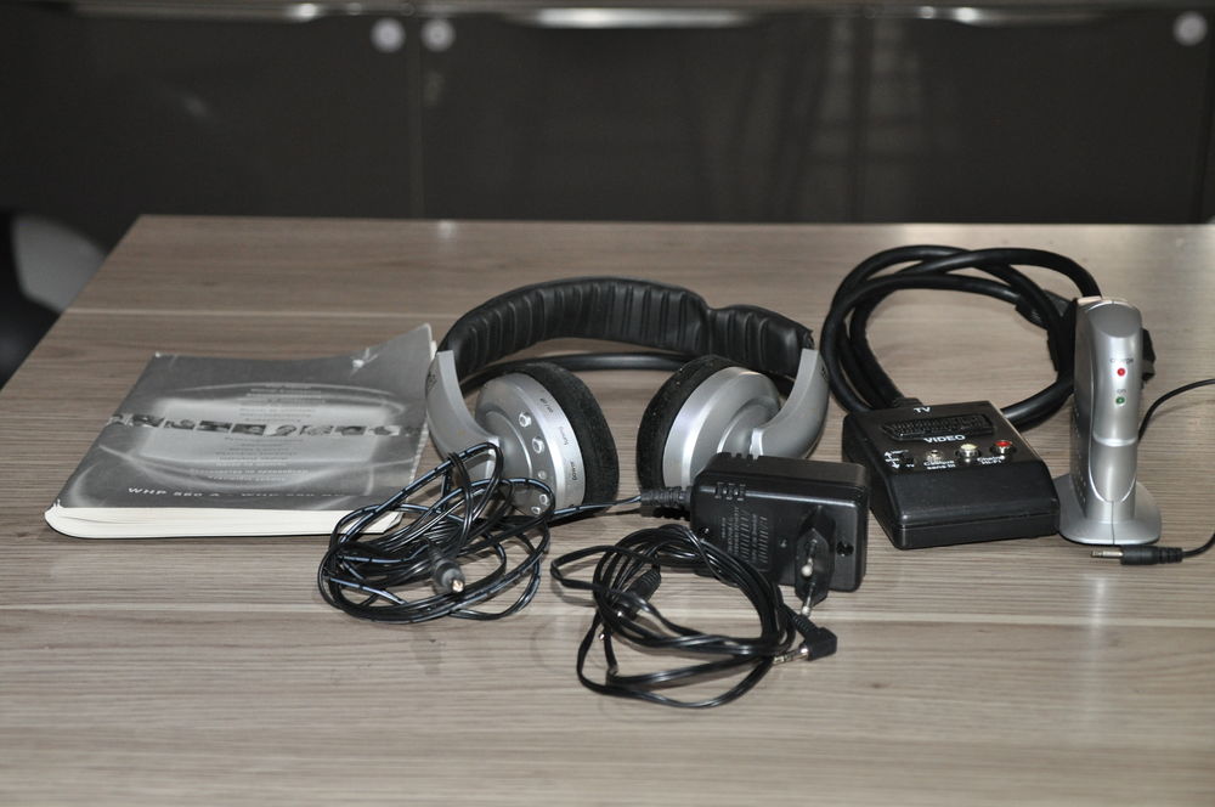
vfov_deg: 21.5
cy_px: 404
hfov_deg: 31.9
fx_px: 2123
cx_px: 608
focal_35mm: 63
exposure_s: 1/60
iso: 800
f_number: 4.8
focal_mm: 42
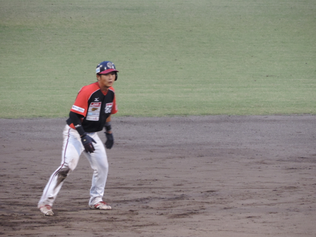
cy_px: 118
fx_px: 6390
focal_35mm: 700
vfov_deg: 2.1
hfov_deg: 2.8
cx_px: 158
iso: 640
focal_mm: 124.8
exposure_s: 1/100
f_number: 5
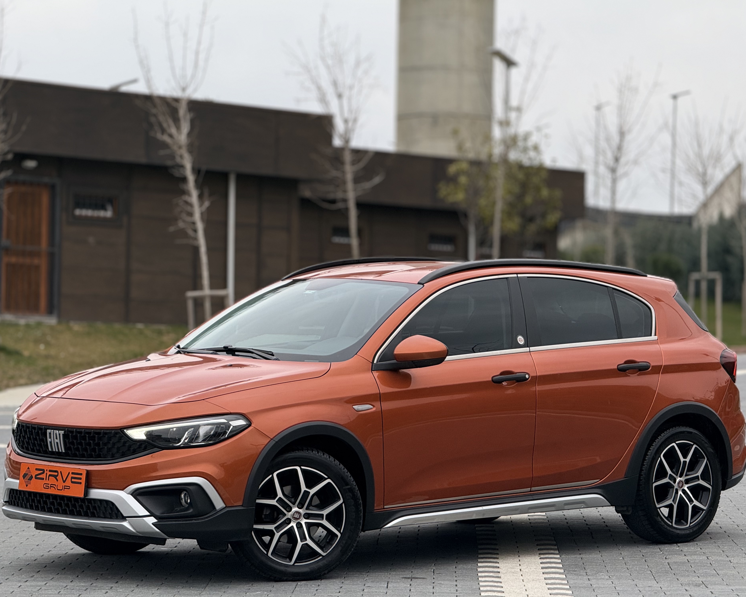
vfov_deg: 12.2
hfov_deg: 15.3
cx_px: 378
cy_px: 296
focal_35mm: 126
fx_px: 2782
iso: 50
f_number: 2.8
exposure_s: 1/142
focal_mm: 15.66
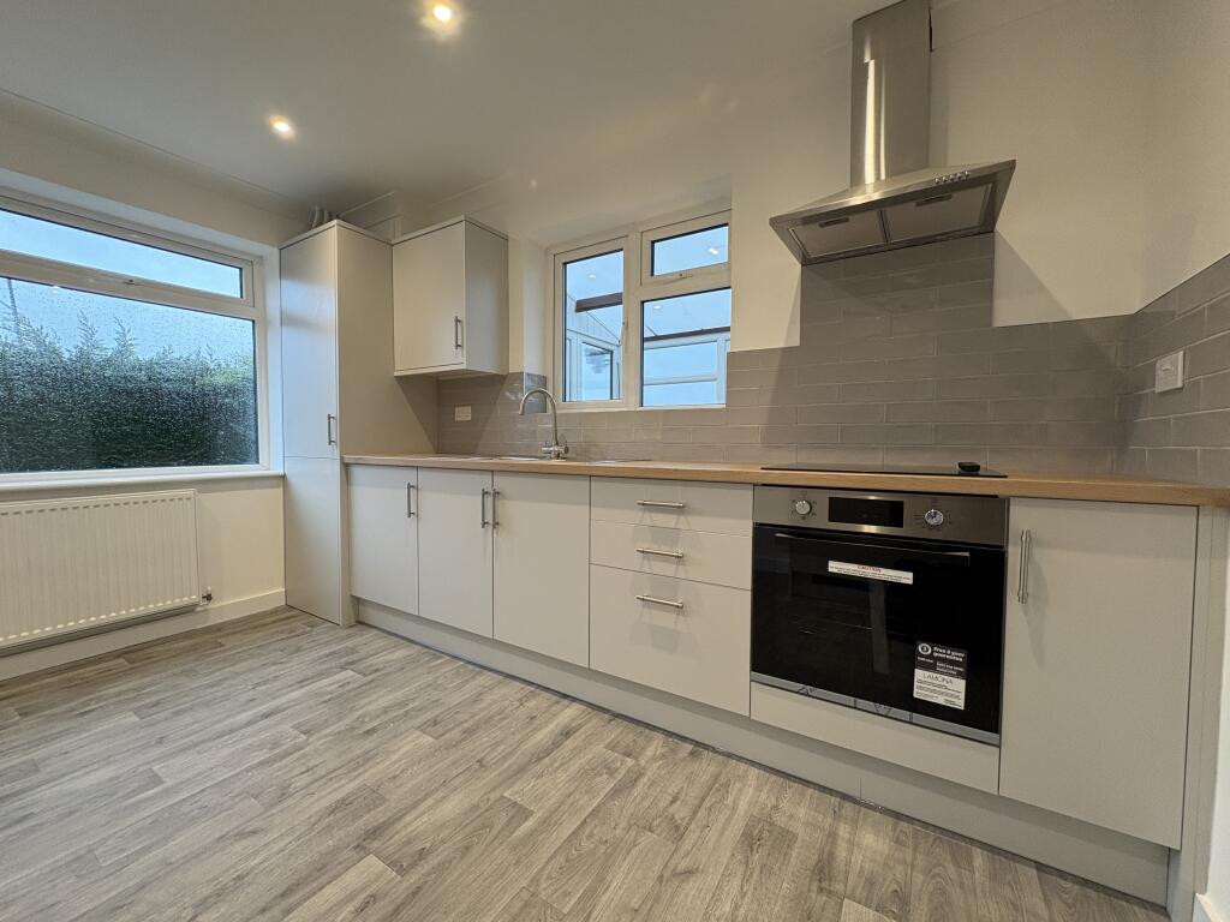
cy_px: 461
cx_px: 615
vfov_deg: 85.7
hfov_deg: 102.1
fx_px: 497
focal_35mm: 14
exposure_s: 1/100
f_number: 2.2
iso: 200
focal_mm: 2.22
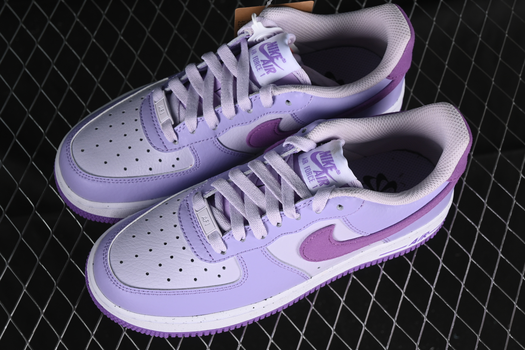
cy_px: 175
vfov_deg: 18.2
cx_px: 262
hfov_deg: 27.0
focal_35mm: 75
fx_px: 1094
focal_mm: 50
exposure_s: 1/80
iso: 160
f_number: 7.1
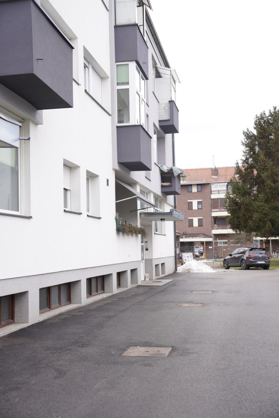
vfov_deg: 44.8
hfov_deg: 30.7
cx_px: 140
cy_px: 209
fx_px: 507
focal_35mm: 44
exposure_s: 1/200
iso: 160
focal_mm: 29.1
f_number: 4.5
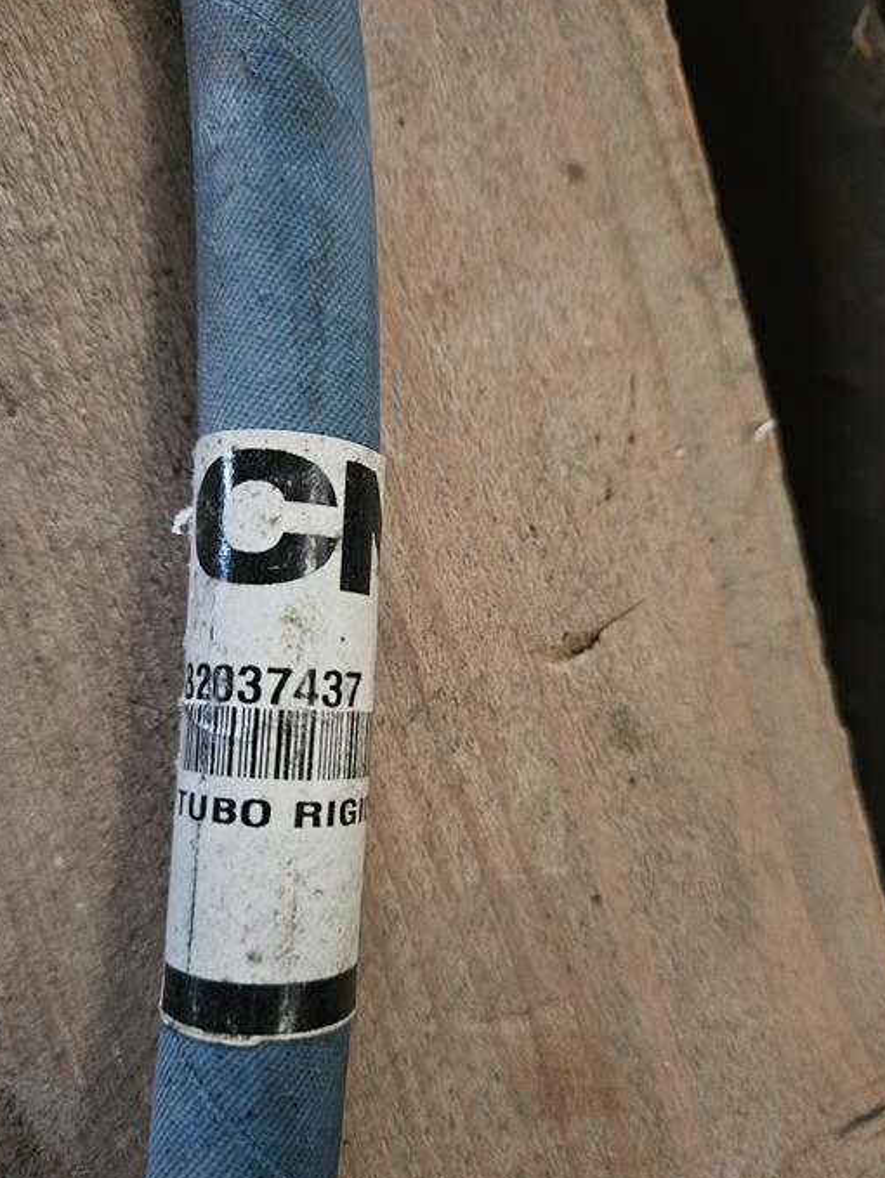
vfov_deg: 67.2
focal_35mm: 26
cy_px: 619
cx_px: 434
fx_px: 885
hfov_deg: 53.1
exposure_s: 1/25
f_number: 1.8
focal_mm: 5.4
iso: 640
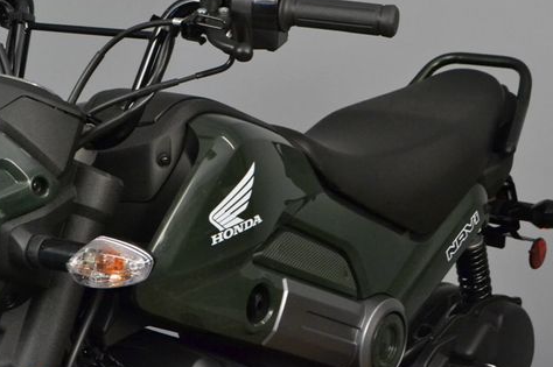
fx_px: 1182
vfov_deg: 17.7
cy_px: 182
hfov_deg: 26.2
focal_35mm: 77
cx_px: 189
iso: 3200
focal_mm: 38
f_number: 11
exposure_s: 1/60
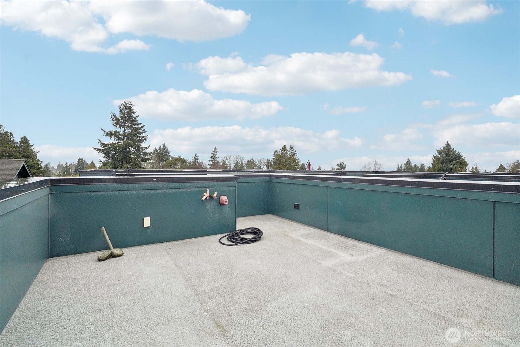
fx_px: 231
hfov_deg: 96.7
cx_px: 260
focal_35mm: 16
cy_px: 174
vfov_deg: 73.7
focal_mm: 16
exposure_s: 1/200
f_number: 8
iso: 1600
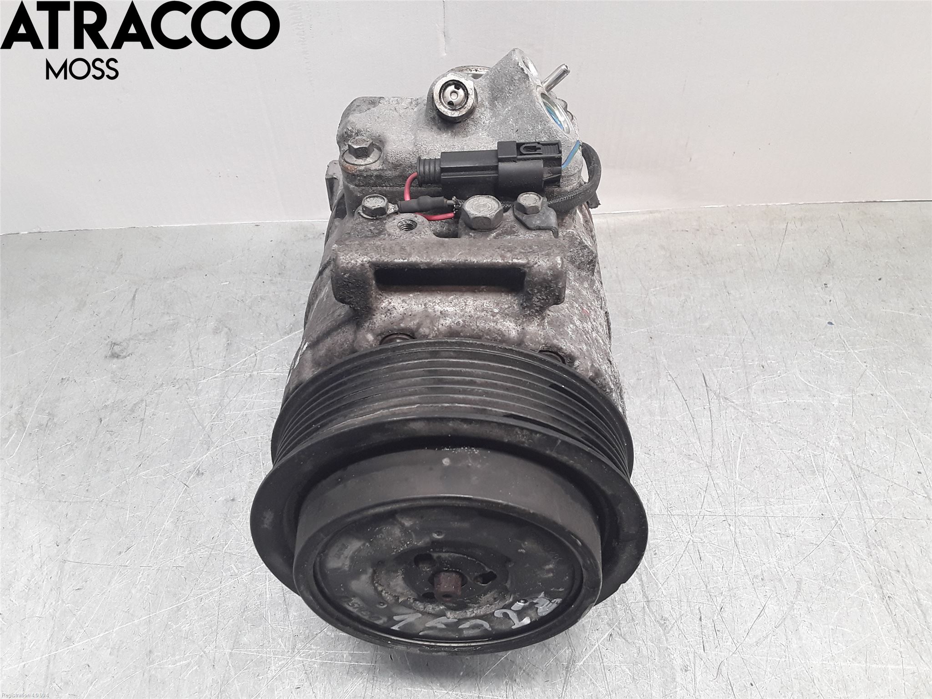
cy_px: 350
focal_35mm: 28
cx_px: 466
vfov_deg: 49.7
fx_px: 754
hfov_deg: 63.4
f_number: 1.9
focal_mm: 2.91
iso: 50
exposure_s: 1/50
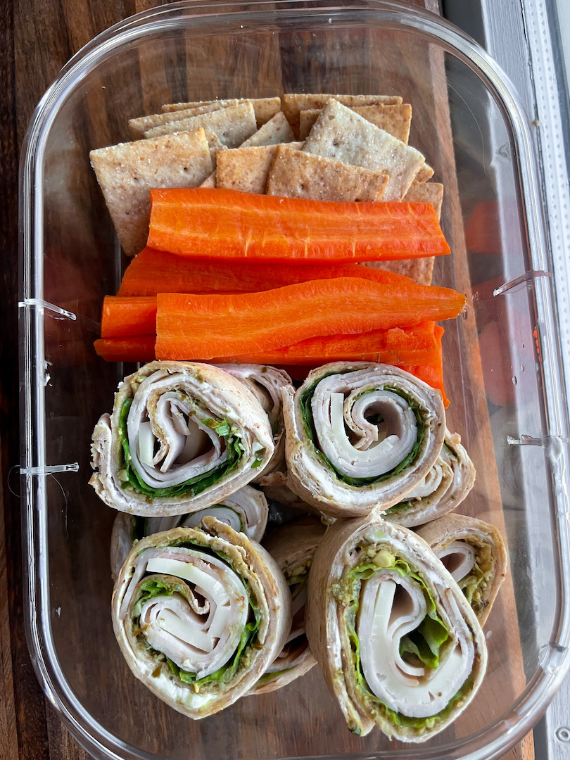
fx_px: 571
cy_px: 380
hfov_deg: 53.1
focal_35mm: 26
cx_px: 285
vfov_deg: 67.3
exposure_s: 1/95
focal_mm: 4.2
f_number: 1.6
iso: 125
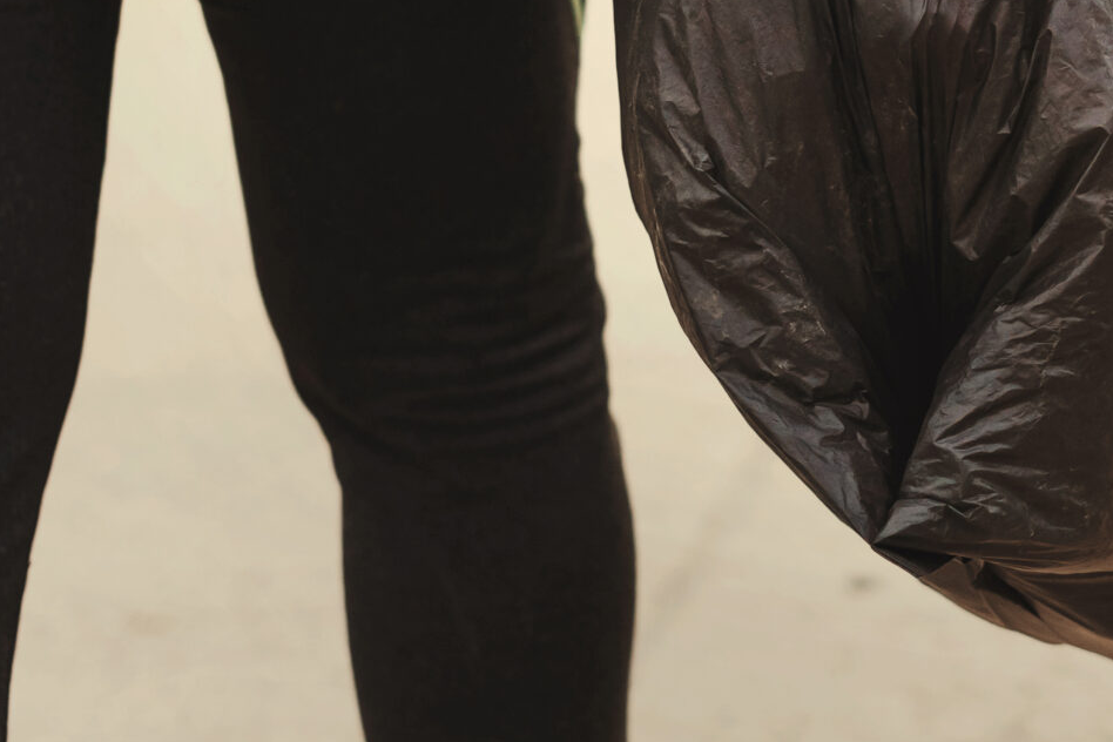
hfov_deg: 14.7
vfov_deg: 10.0
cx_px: 1303
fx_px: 4173
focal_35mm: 135
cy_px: -179
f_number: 2.8
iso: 640
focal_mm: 50
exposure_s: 1/800
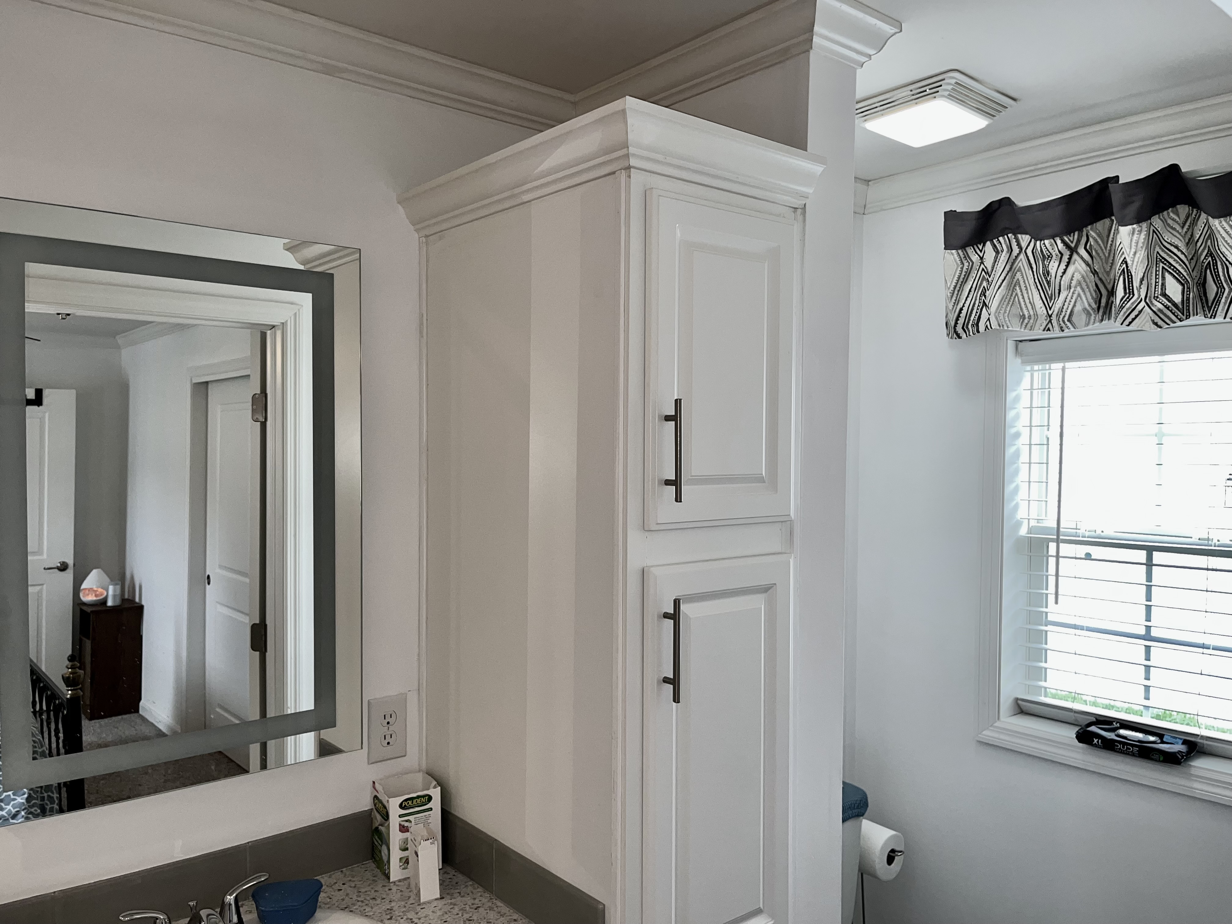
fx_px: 925
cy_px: 462
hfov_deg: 67.3
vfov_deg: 53.1
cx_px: 616
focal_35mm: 26
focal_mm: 5.1
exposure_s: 1/135
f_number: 1.6
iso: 32
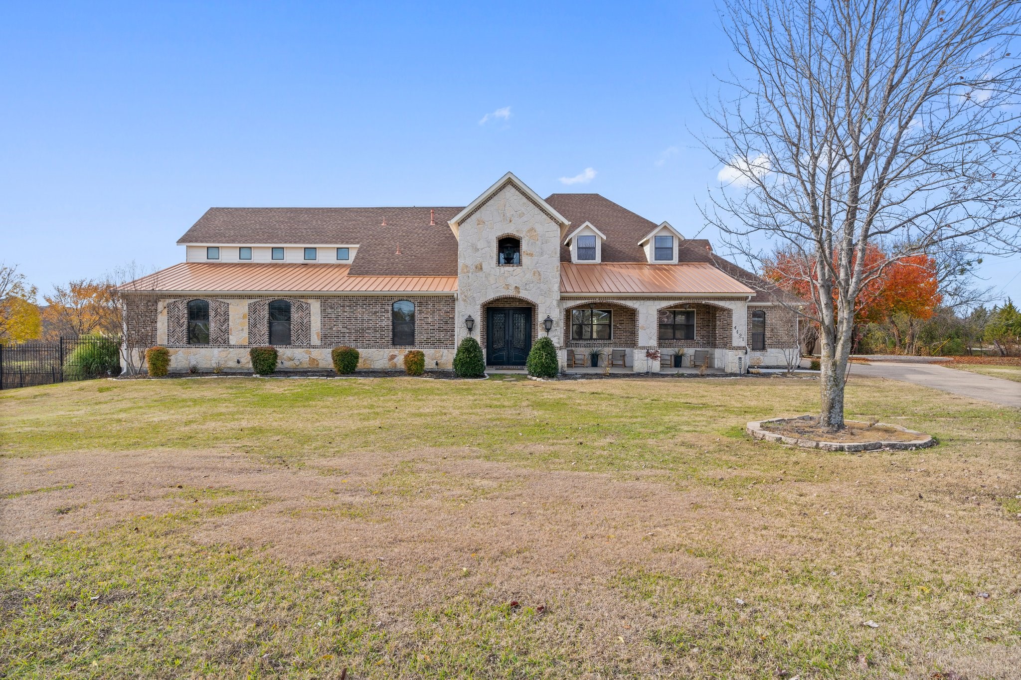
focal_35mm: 20
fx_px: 567
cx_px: 510
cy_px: 340
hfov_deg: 84.0
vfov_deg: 61.9
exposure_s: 1/25
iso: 125
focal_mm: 20
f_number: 9
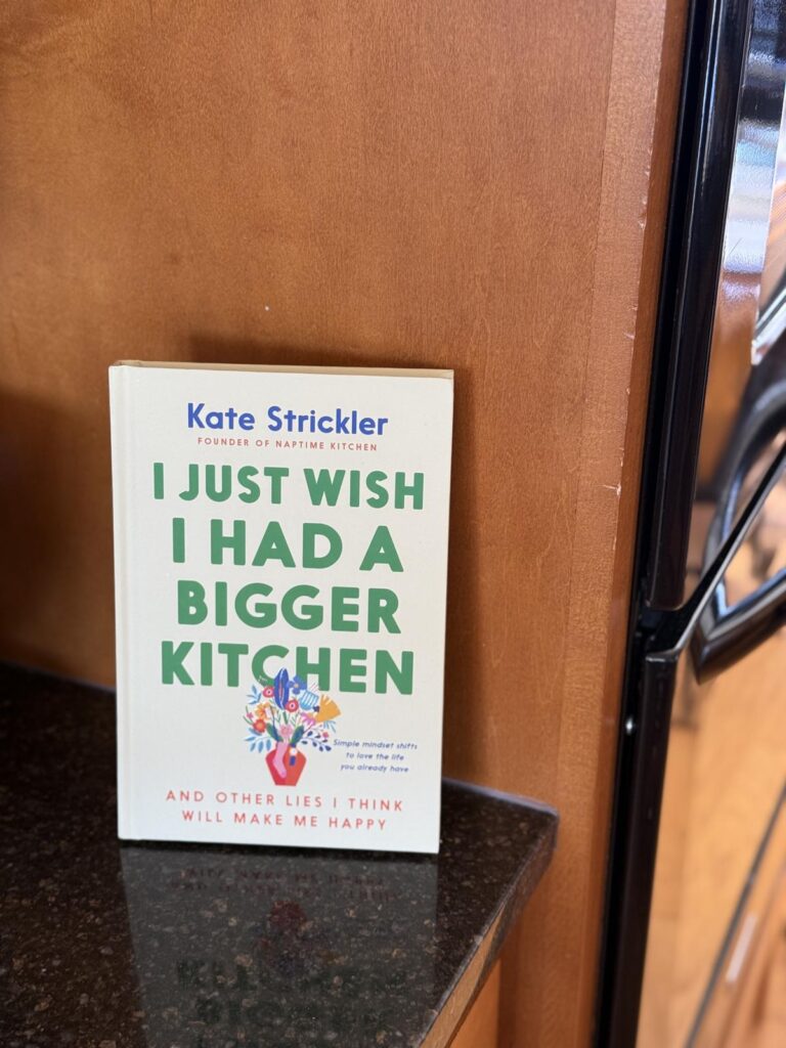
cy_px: 524
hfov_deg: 30.3
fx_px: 1453
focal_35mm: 48
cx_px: 393
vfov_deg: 39.7
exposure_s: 1/60
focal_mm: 6.76
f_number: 1.78
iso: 125
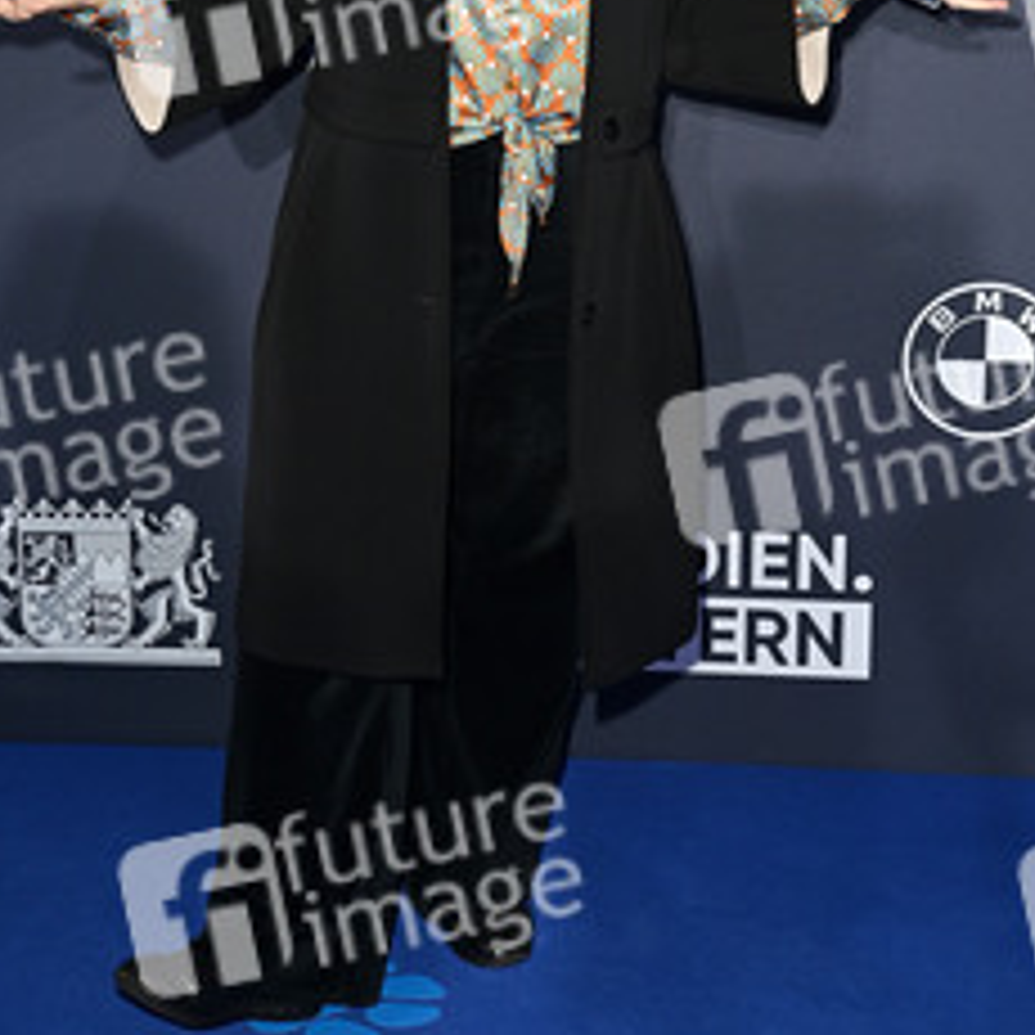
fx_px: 2402
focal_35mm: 71
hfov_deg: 24.3
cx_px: 482
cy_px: 216
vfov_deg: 24.0
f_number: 5.6
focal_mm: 48
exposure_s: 1/250
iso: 1000
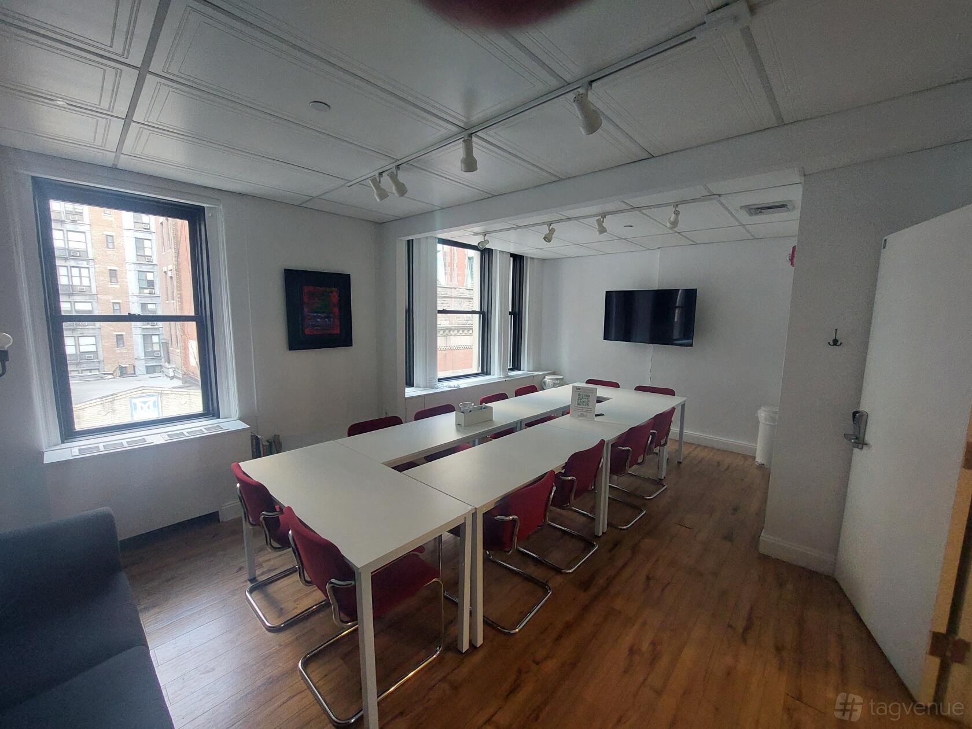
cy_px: 364
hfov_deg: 106.2
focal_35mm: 13
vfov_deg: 89.9
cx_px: 486
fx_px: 365
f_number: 2.2
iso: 250
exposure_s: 1/60
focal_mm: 1.74
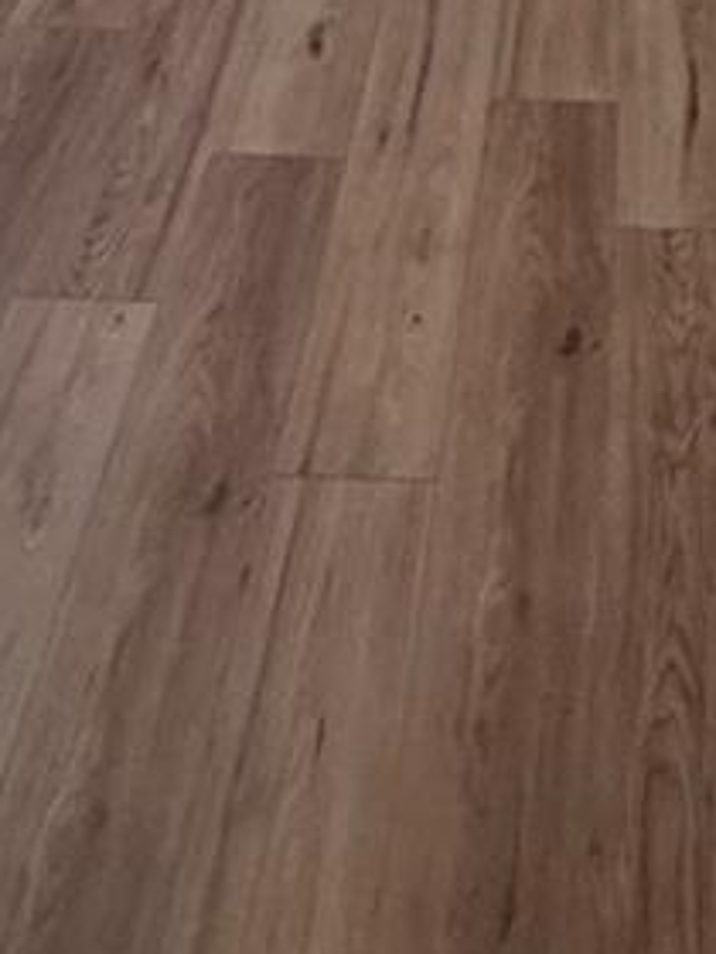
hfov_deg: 19.3
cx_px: 629
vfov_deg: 18.4
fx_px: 2068
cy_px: -896
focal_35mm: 75
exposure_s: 1/120
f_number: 2.2
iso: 320
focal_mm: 2.22
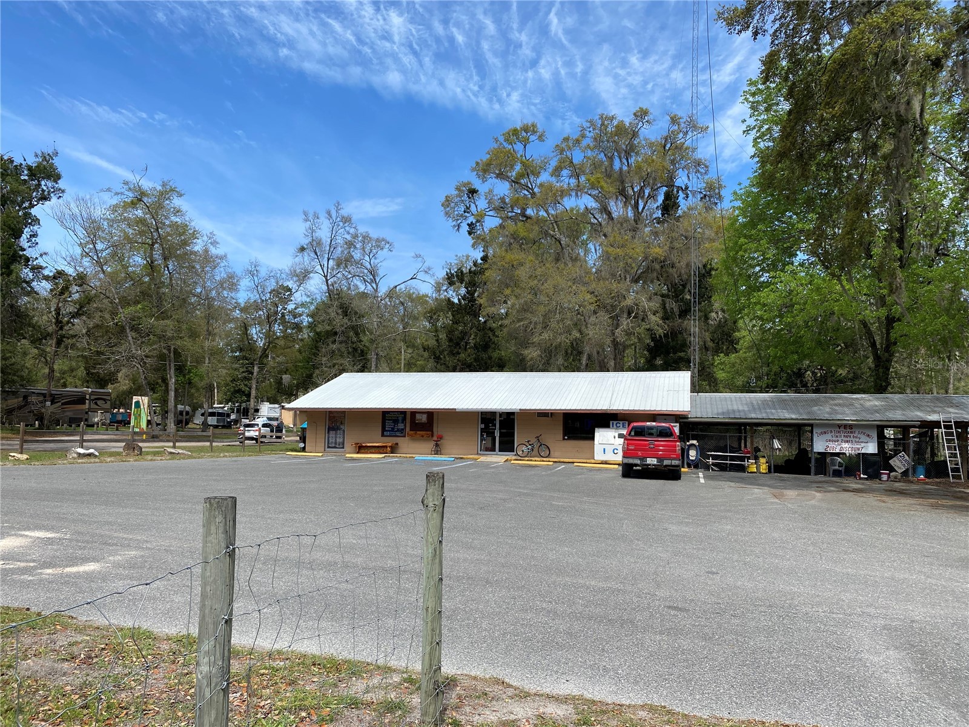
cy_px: 364
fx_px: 728
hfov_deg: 67.3
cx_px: 484
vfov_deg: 53.1
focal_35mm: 26
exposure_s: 1/2141
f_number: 1.8
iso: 32
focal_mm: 4.25
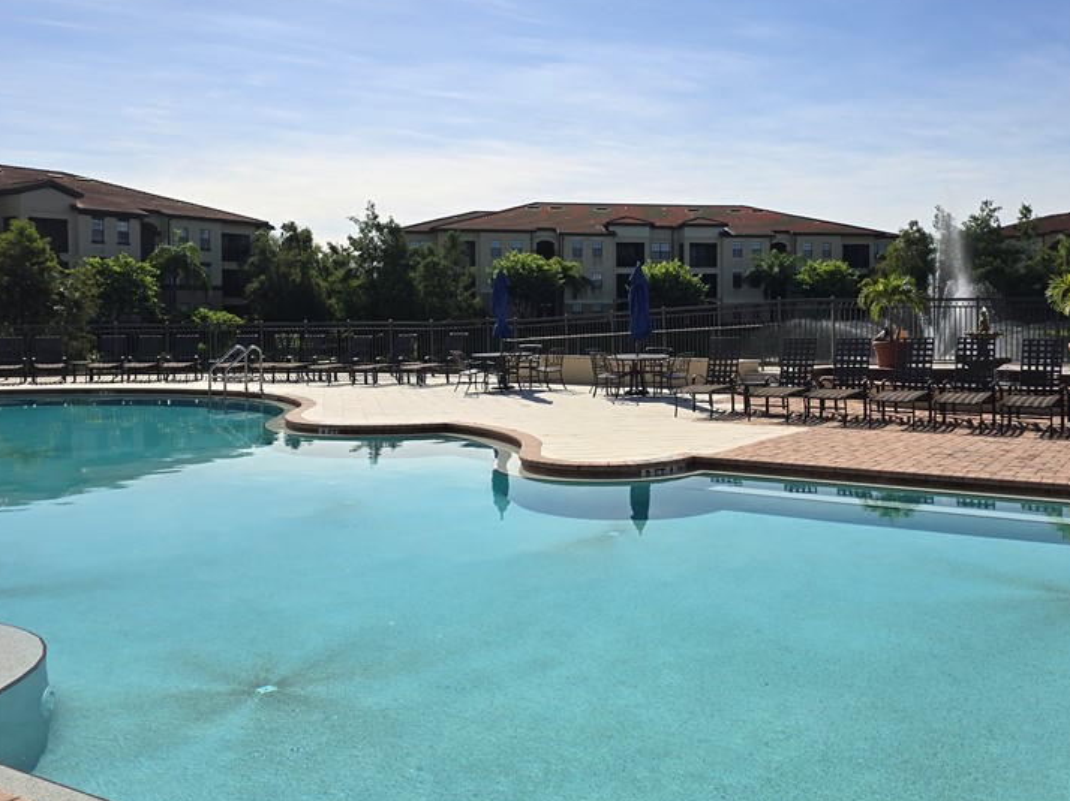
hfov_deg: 55.2
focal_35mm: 33
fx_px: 1020
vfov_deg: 42.8
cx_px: 613
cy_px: 338
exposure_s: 1/1610
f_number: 1.7
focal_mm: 6.3
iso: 12
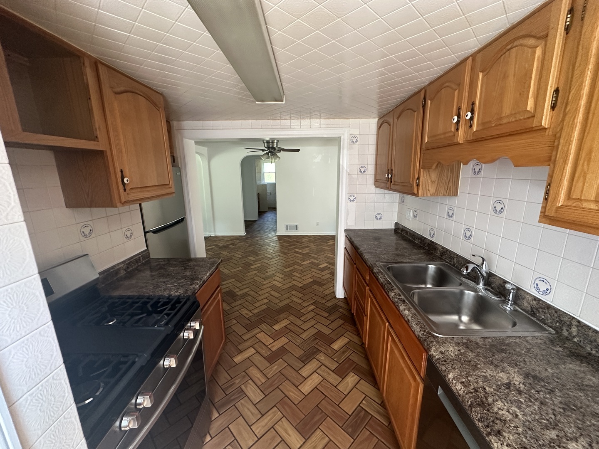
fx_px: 242
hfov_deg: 102.1
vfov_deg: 85.7
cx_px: 300
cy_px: 224
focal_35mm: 14
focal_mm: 2.22
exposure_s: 1/60
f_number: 2.2
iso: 400
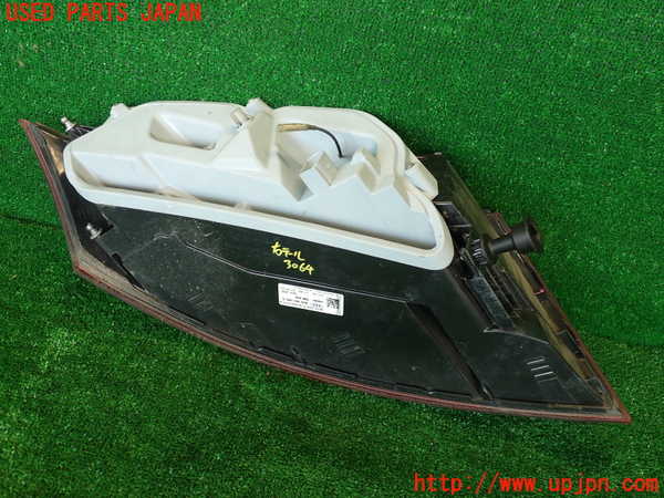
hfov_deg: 60.0
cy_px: 249
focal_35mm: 30
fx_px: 575
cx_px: 332
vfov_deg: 46.8
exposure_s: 1/60
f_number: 2.3
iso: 160
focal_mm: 5.4
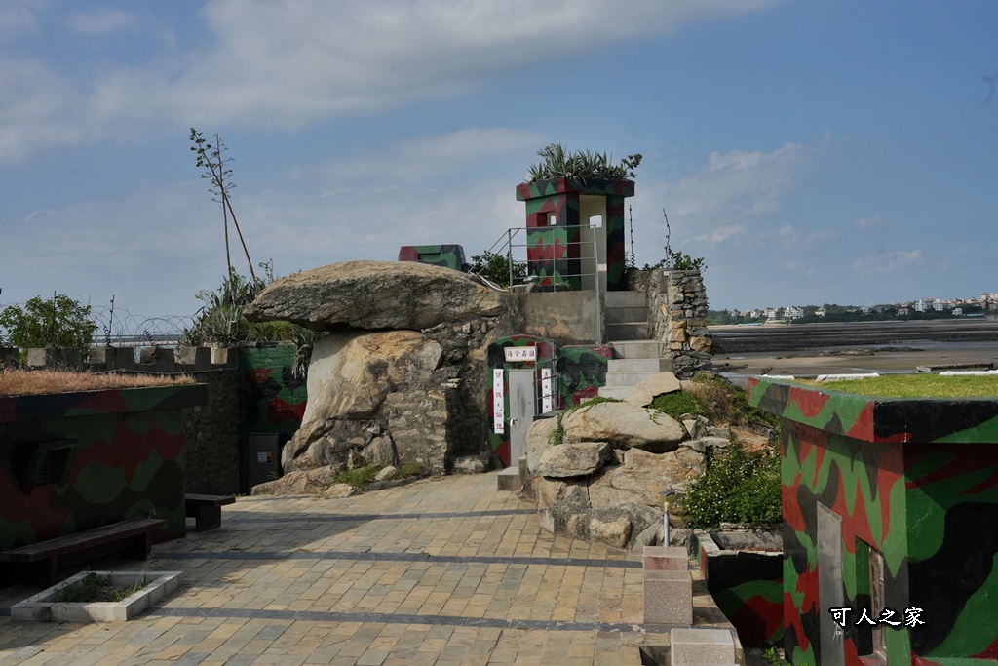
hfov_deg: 47.0
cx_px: 499
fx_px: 1148
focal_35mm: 41
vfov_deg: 32.3
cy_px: 333
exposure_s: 1/4000
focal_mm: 41.4
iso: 1600
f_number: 11
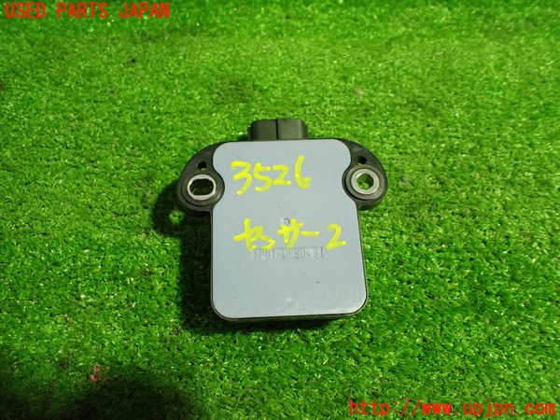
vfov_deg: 46.8
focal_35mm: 30
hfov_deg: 60.0
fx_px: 485
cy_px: 210
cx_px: 280
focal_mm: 5.4
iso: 800
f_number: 2.3
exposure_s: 1/100
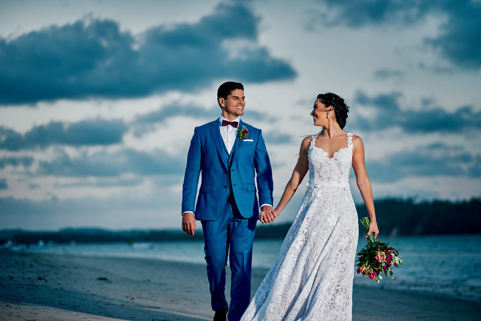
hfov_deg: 23.9
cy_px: 160
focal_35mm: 85
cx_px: 240
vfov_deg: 16.1
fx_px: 1136
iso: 160
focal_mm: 85
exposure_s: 1/200
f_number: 2
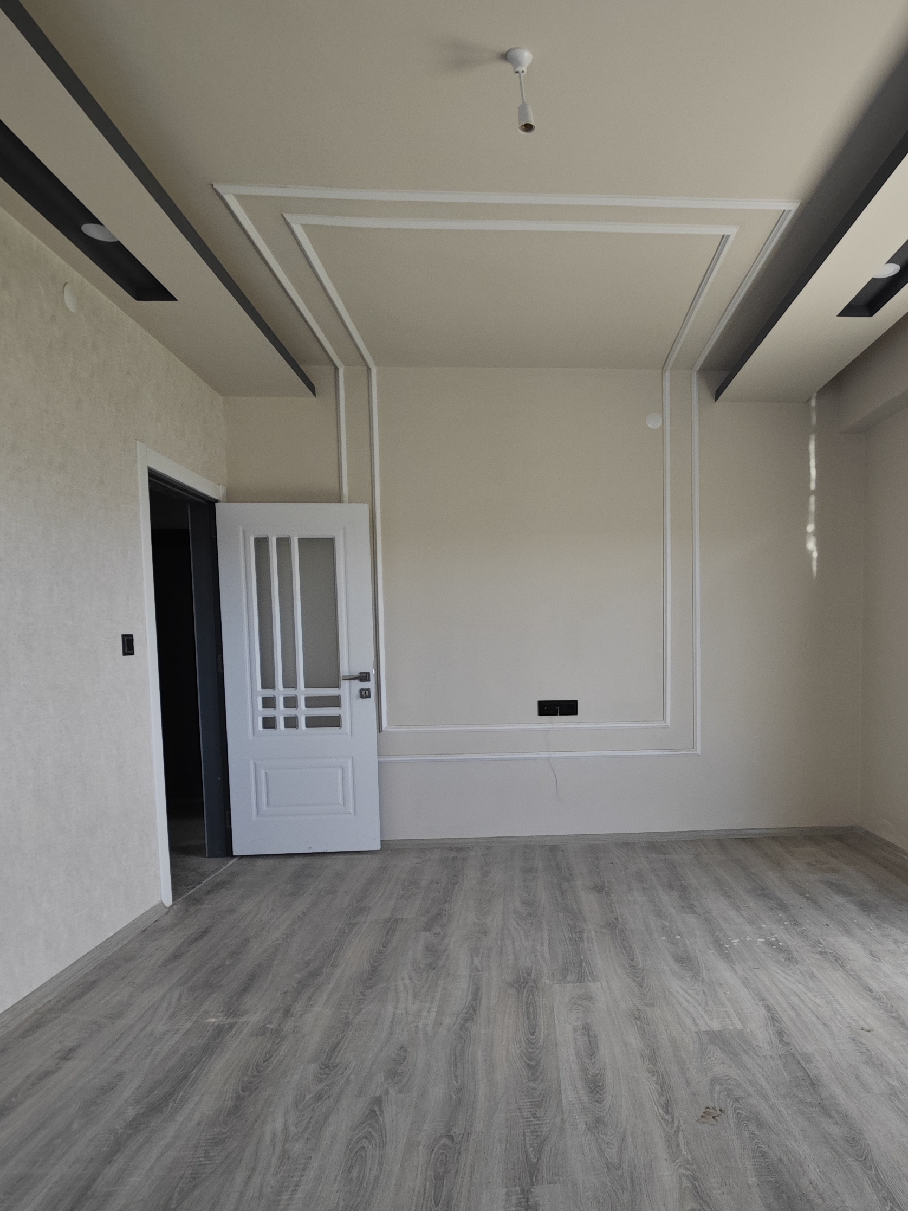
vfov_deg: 75.8
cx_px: 601
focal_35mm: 22
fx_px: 769
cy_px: 705
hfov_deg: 59.8
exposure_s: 1/387
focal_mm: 2.03
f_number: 1.8
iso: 250
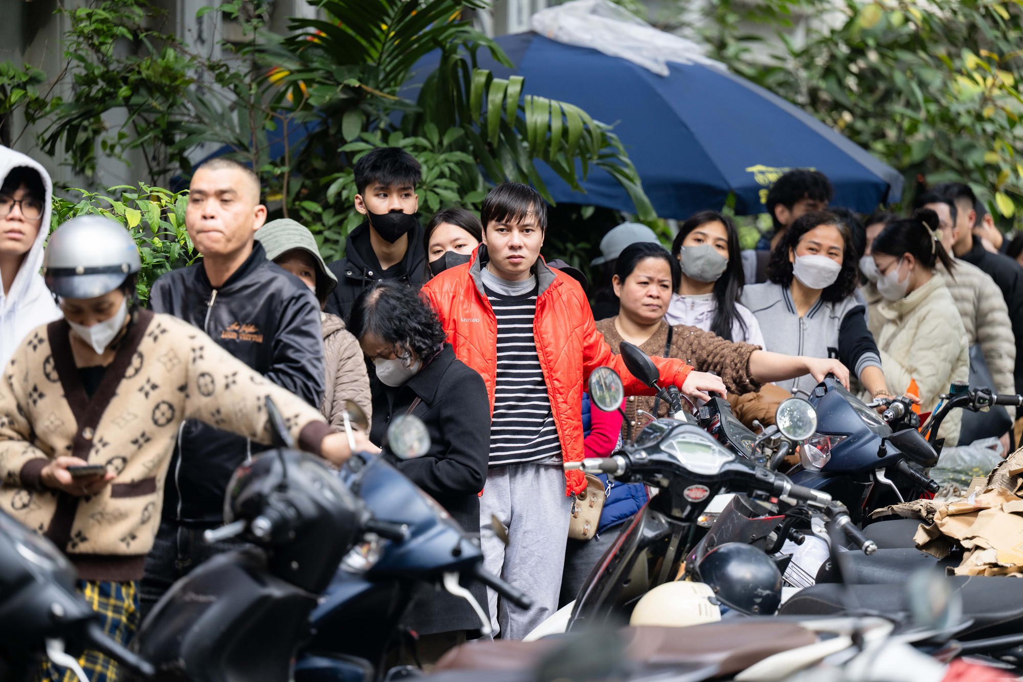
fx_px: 4547
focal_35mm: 160
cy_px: 341
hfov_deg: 12.8
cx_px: 512
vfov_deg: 8.6
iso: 250
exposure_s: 1/640
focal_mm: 160
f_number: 3.2
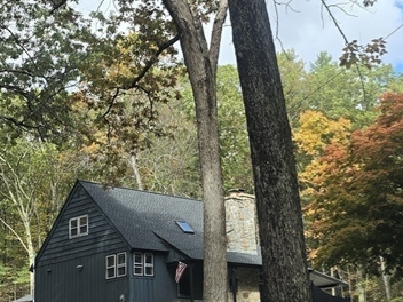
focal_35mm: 67
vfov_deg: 21.9
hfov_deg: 28.9
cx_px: 226
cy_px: 132
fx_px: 780
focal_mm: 6.3
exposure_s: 1/206
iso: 12
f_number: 1.7
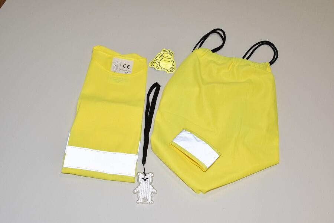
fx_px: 487
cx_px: 167
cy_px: 112
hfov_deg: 37.8
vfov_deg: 25.8
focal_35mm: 52
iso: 320
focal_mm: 35
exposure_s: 1/200
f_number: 5
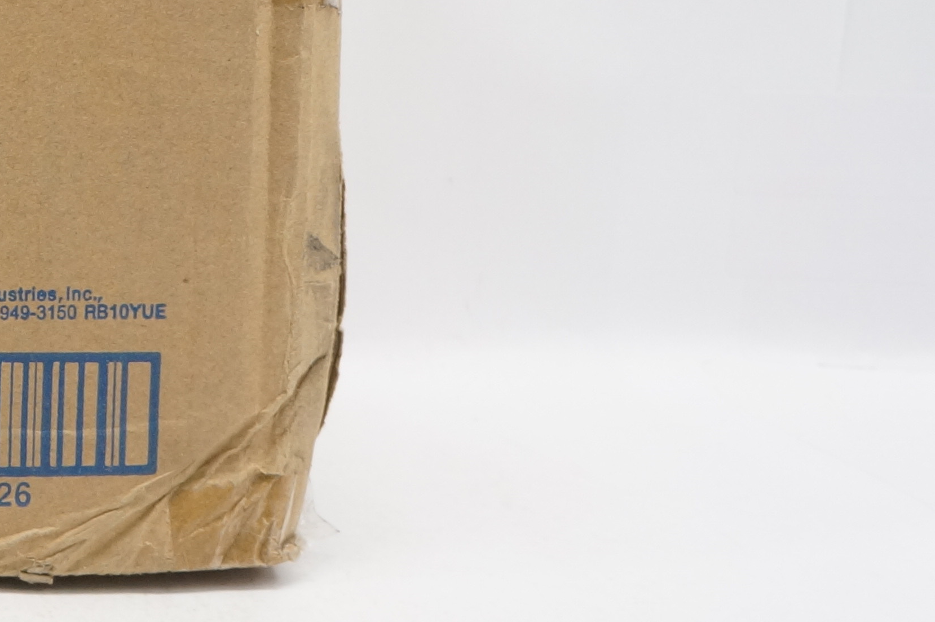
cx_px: -373
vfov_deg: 16.8
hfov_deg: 22.0
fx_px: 2076
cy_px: 64
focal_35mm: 80
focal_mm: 18
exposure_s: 1/160
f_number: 5.6
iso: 800
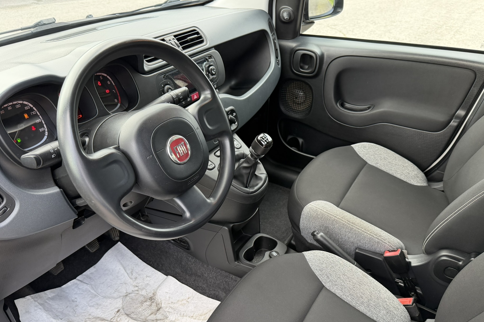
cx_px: 254
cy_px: 194
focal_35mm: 28
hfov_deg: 65.4
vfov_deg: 46.1
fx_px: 376
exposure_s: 1/202
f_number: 1.78
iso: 160
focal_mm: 6.76
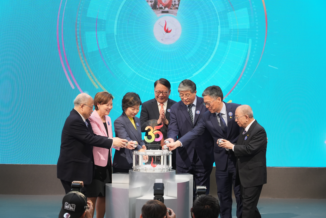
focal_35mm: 104
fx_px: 943
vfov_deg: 13.2
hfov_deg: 19.6
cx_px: 163
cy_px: 109
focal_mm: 104
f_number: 7.1
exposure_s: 1/200
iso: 1000
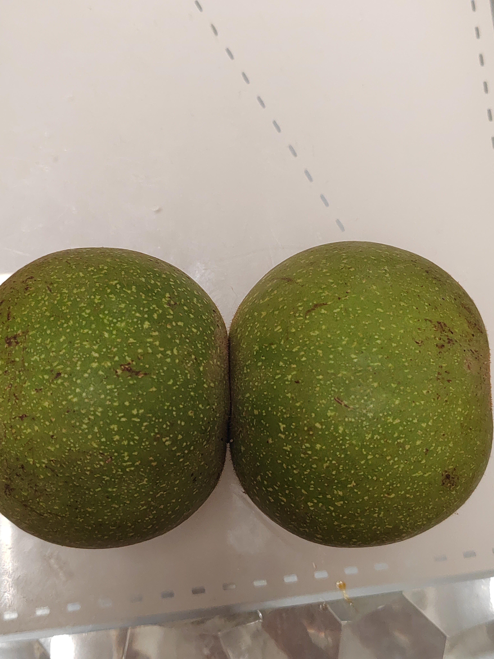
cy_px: 330
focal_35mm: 54
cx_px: 247
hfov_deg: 27.0
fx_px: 1028
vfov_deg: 35.5
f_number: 1.9
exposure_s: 1/100
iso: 400
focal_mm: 5.52
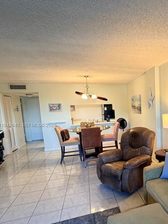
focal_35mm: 25
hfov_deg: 50.1
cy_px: 125
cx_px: 144
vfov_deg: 69.1
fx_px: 162
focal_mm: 2.22
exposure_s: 1/60
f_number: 2.2
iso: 250
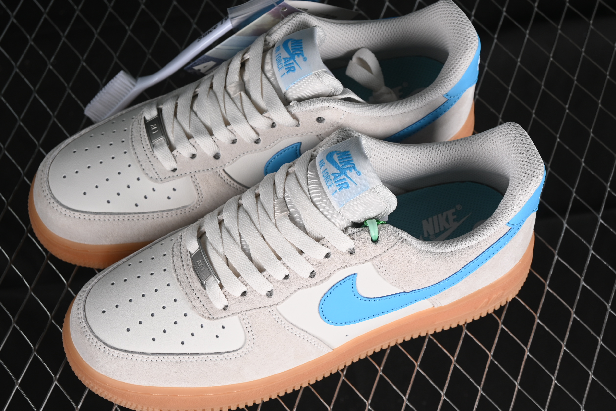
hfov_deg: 24.5
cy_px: 209
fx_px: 1420
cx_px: 286
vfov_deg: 16.5
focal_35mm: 83
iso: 160
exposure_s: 1/80
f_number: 7.1
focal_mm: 50
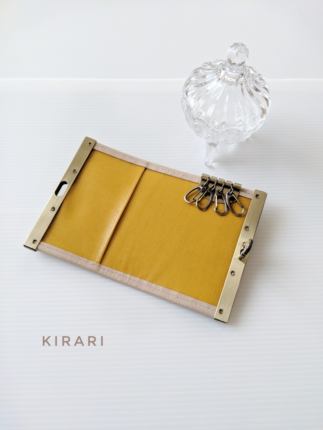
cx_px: 162
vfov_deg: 65.3
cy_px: 215
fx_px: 336
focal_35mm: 27
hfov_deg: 51.4
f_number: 1.8
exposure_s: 1/56.8
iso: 427
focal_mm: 4.44
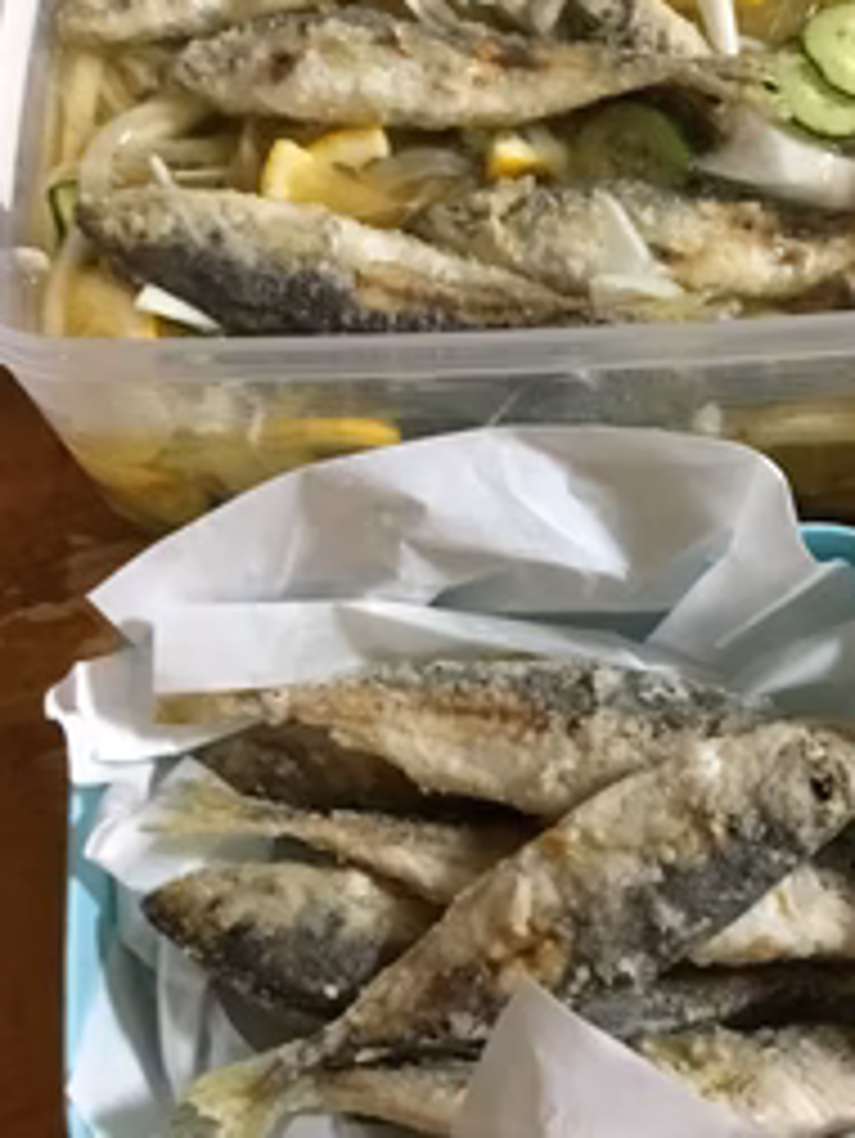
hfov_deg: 29.2
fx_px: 1612
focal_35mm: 49
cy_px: 490
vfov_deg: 38.8
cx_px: 644
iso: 200
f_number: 2.4
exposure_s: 1/15
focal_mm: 3.3
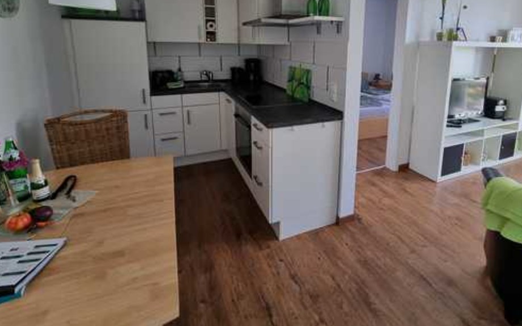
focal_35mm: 18
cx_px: 300
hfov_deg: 90.5
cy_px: 89
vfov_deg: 61.9
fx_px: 256
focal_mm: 2.2
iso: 125
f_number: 2.2
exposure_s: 1/50
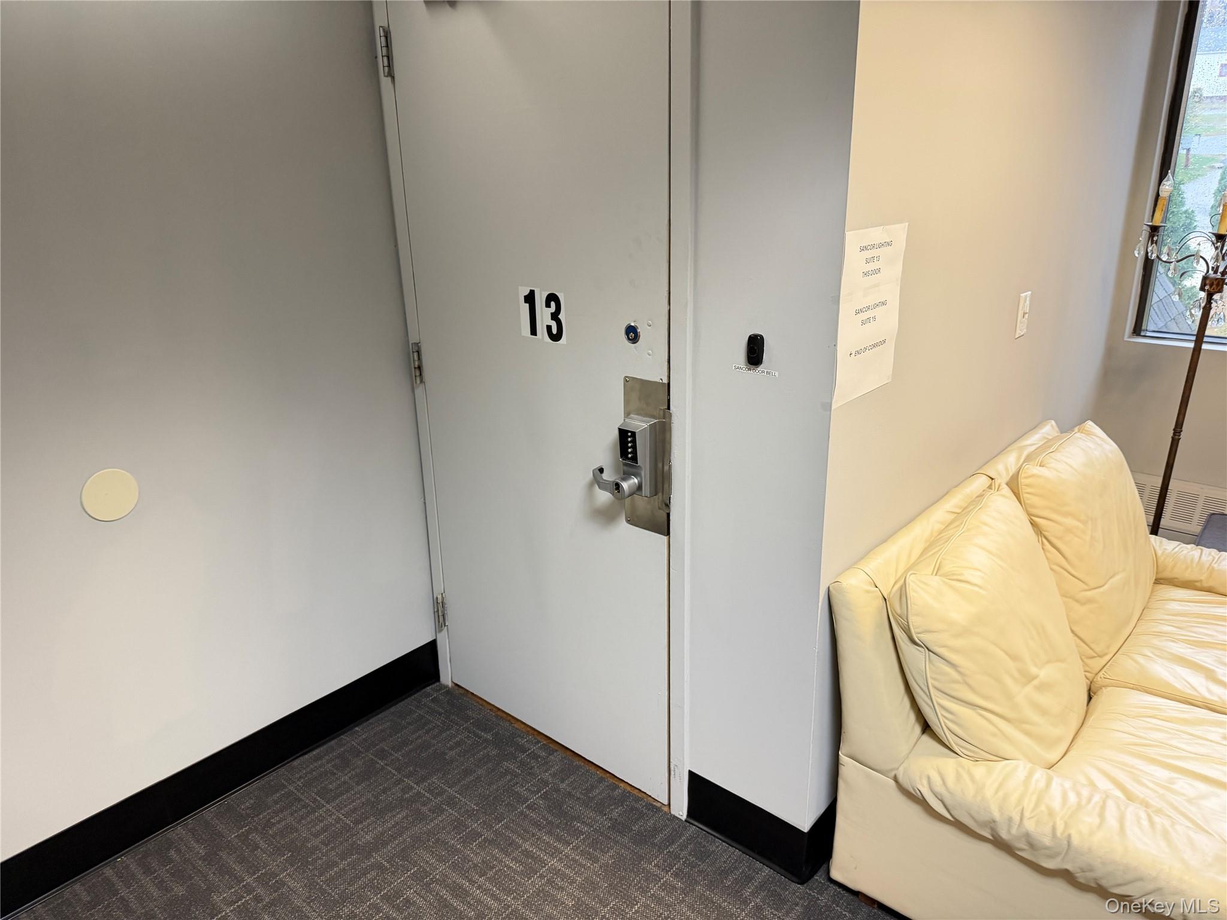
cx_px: 614
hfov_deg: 71.6
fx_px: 851
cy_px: 460
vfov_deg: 56.8
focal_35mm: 24
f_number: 1.78
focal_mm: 6.76
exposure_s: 1/59
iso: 320
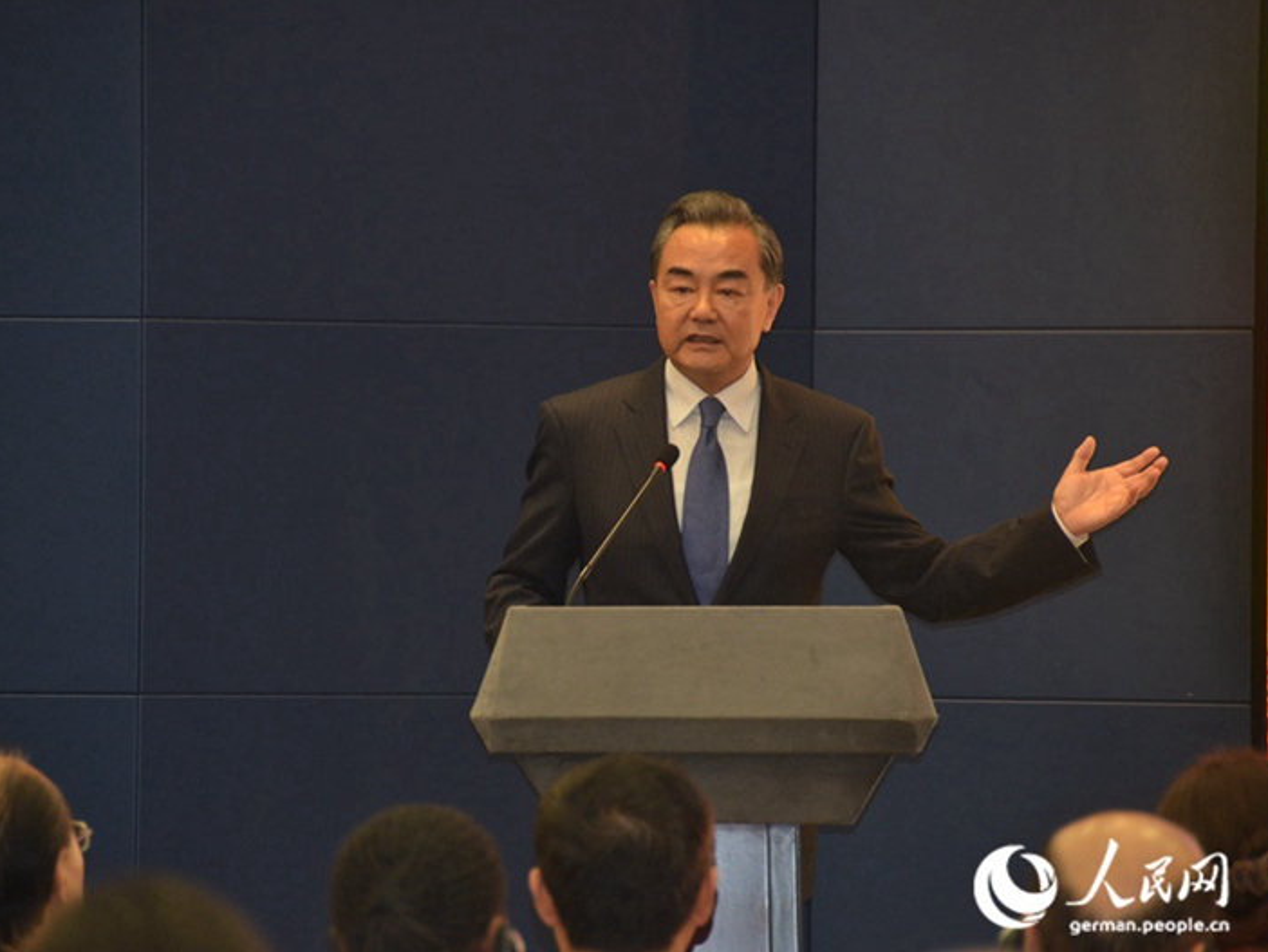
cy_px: 477
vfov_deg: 4.5
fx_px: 12019
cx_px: 573
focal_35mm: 328
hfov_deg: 6.0
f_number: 5.6
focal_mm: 200
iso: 800
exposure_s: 1/60
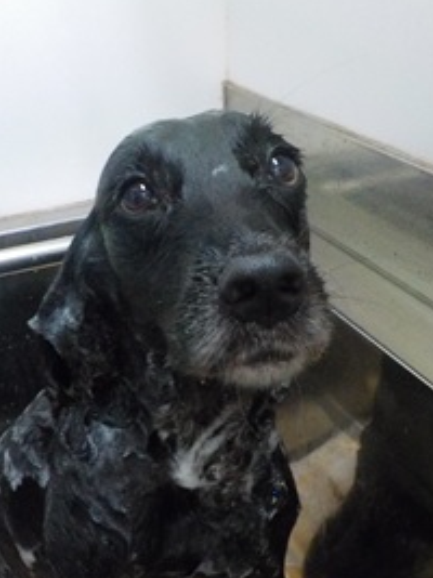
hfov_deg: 31.9
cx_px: 147
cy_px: 385
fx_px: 751
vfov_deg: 41.5
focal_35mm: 45
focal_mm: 4.1
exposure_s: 1/40
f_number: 3.3
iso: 800
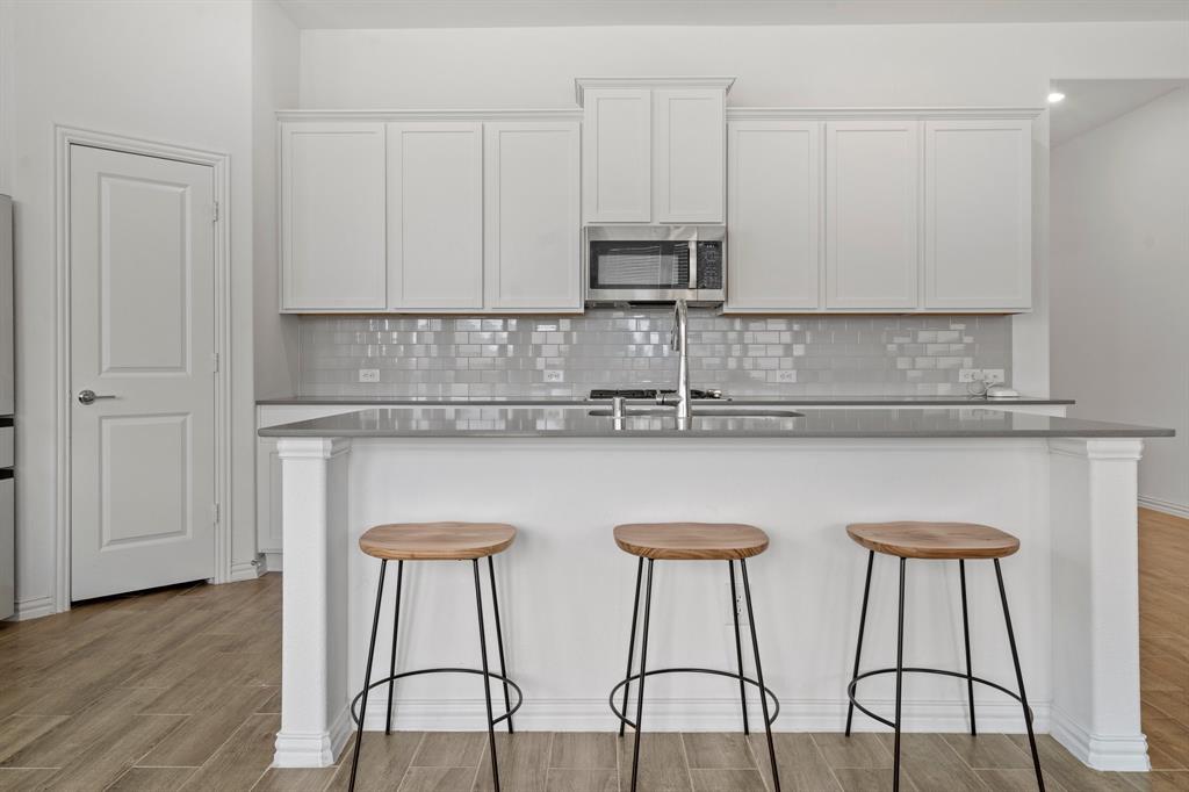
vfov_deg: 53.1
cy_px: 396
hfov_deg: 73.8
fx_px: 792
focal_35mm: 24
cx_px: 594
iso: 125
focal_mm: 24
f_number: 8
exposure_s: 1/2
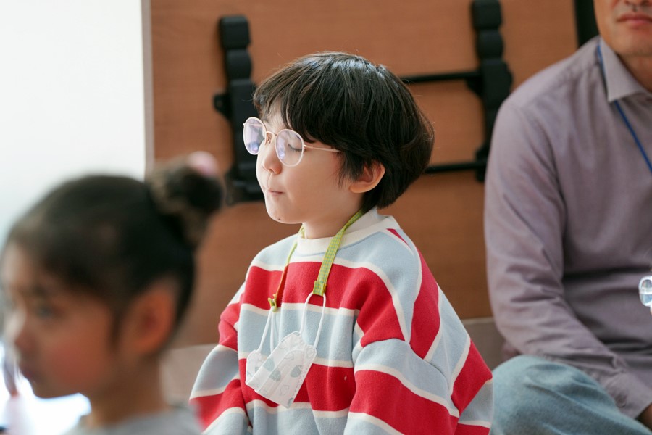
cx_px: 326
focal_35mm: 200
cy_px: 218
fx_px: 3622
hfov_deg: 10.3
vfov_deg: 6.9
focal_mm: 200
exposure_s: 1/250
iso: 800
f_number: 4
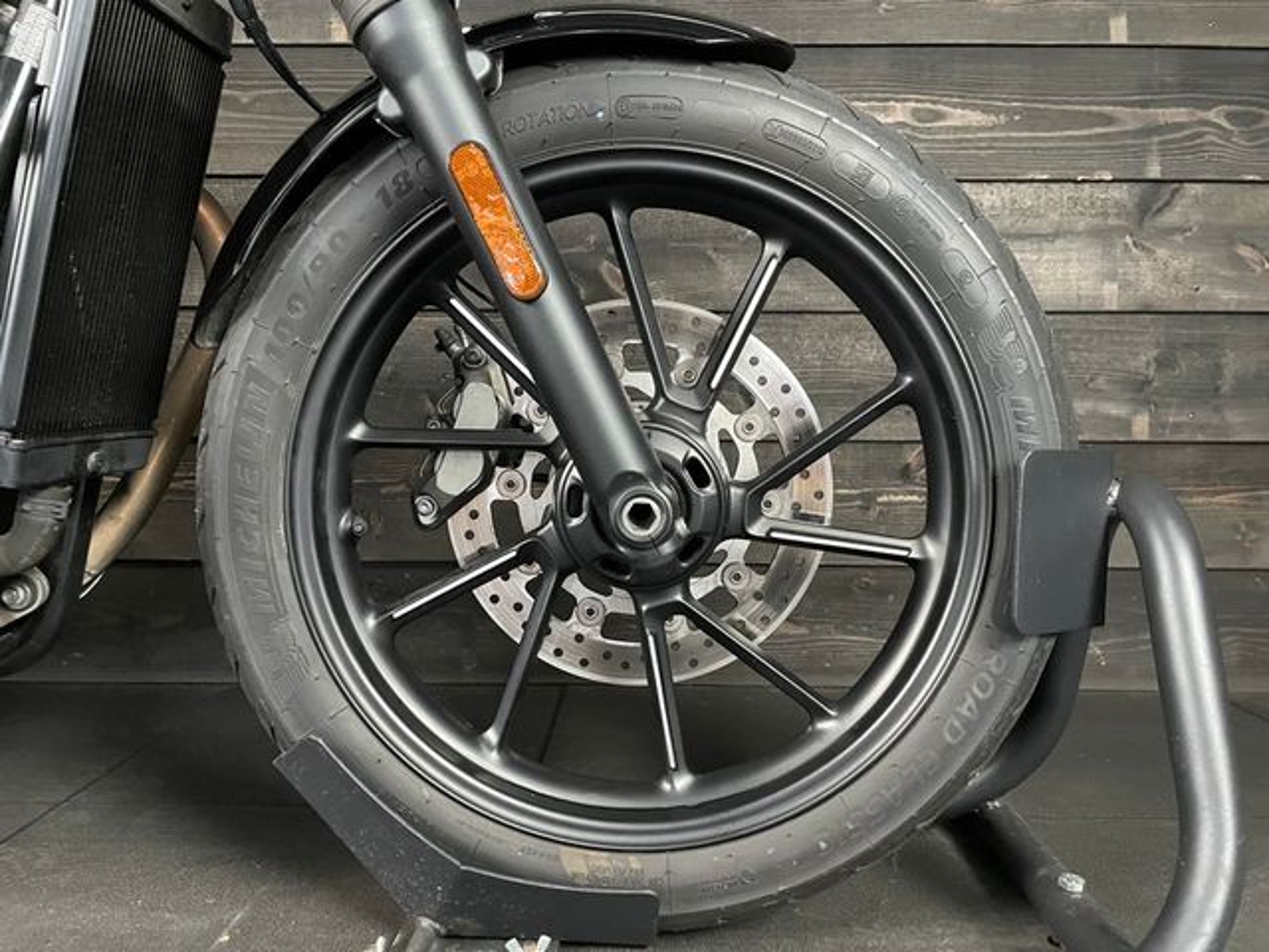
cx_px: 634
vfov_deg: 53.1
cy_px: 476
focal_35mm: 26
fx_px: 953
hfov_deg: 67.3
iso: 640
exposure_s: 1/25
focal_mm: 4.2
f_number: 1.6
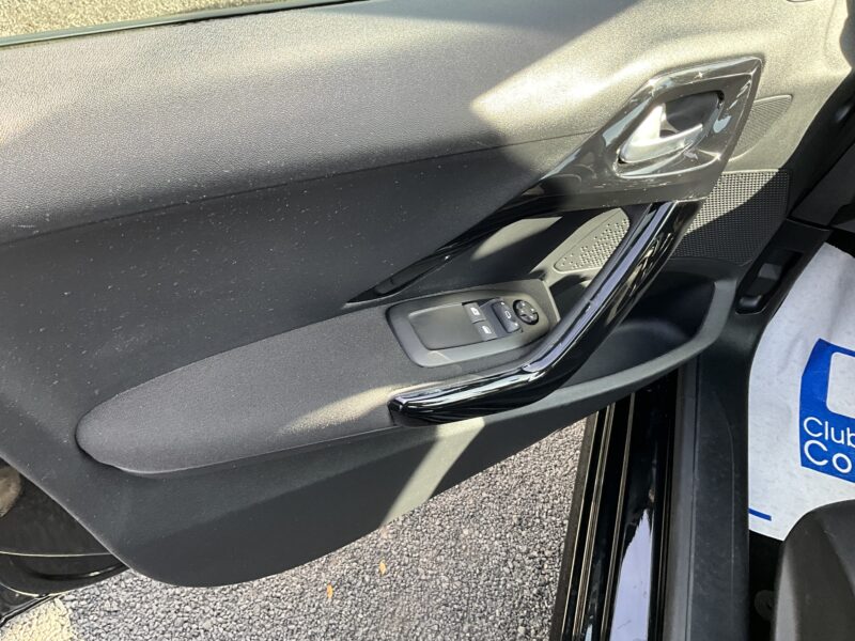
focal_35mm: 29
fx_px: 716
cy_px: 320
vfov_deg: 48.2
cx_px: 428
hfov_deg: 61.7
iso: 50
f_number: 1.8
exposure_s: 1/122
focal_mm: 3
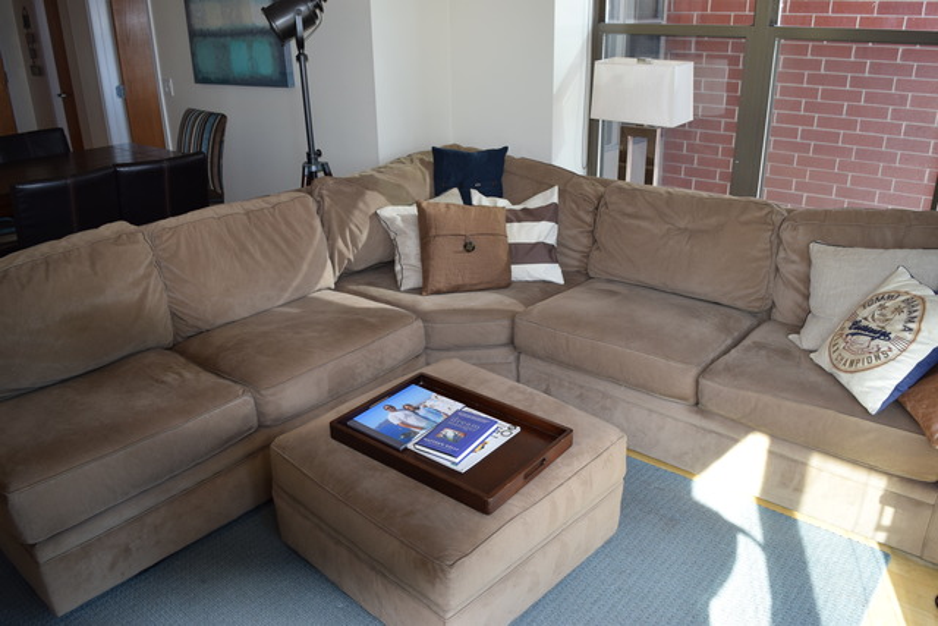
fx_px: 704
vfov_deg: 48.0
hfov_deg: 67.4
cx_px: 469
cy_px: 313
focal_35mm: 27
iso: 450
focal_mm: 18
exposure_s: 1/125
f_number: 5.6
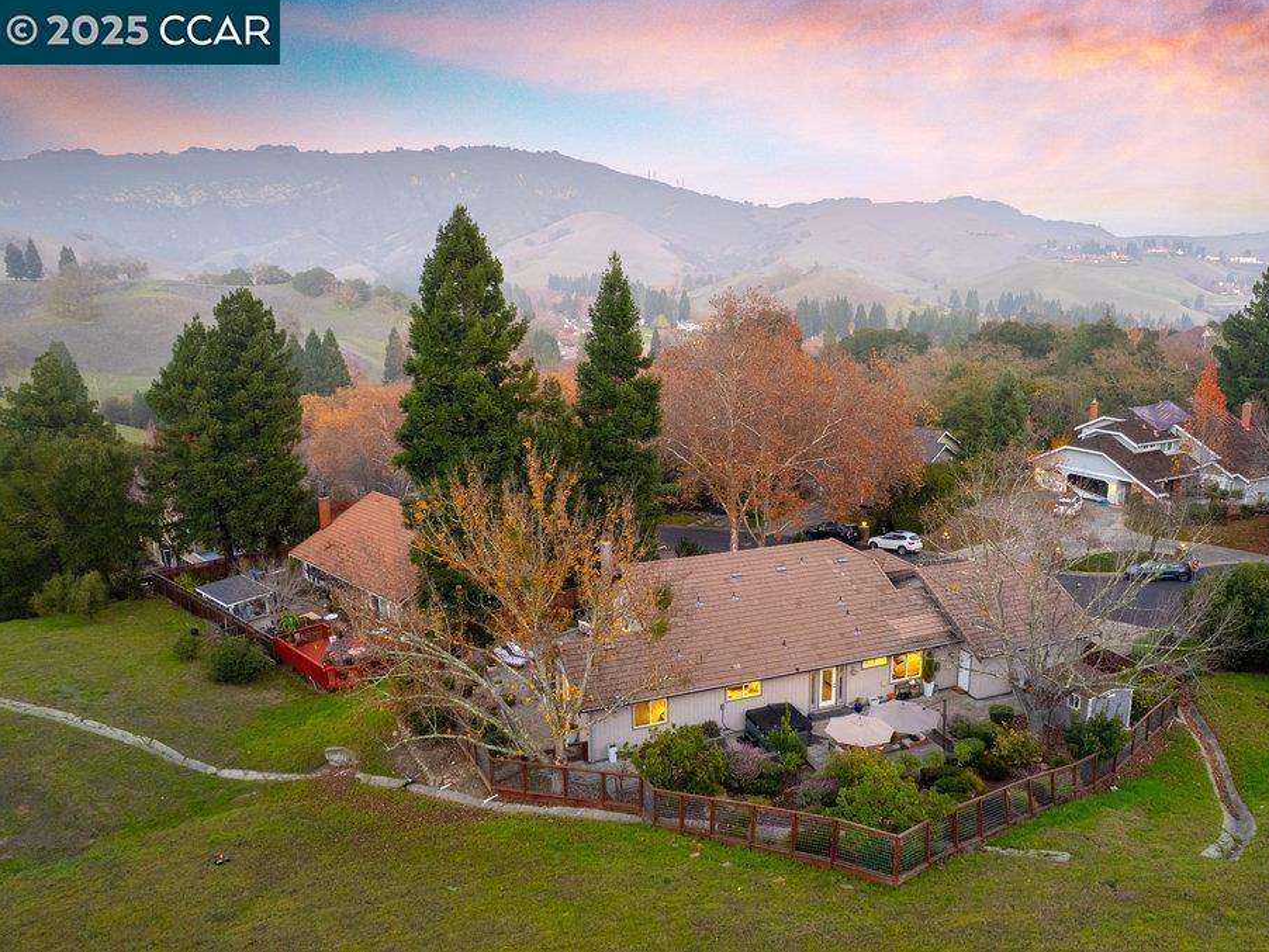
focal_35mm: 24
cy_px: 474
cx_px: 719
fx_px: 880
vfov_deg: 56.8
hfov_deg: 71.3
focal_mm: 8.38
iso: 140
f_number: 2.8
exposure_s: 1/15
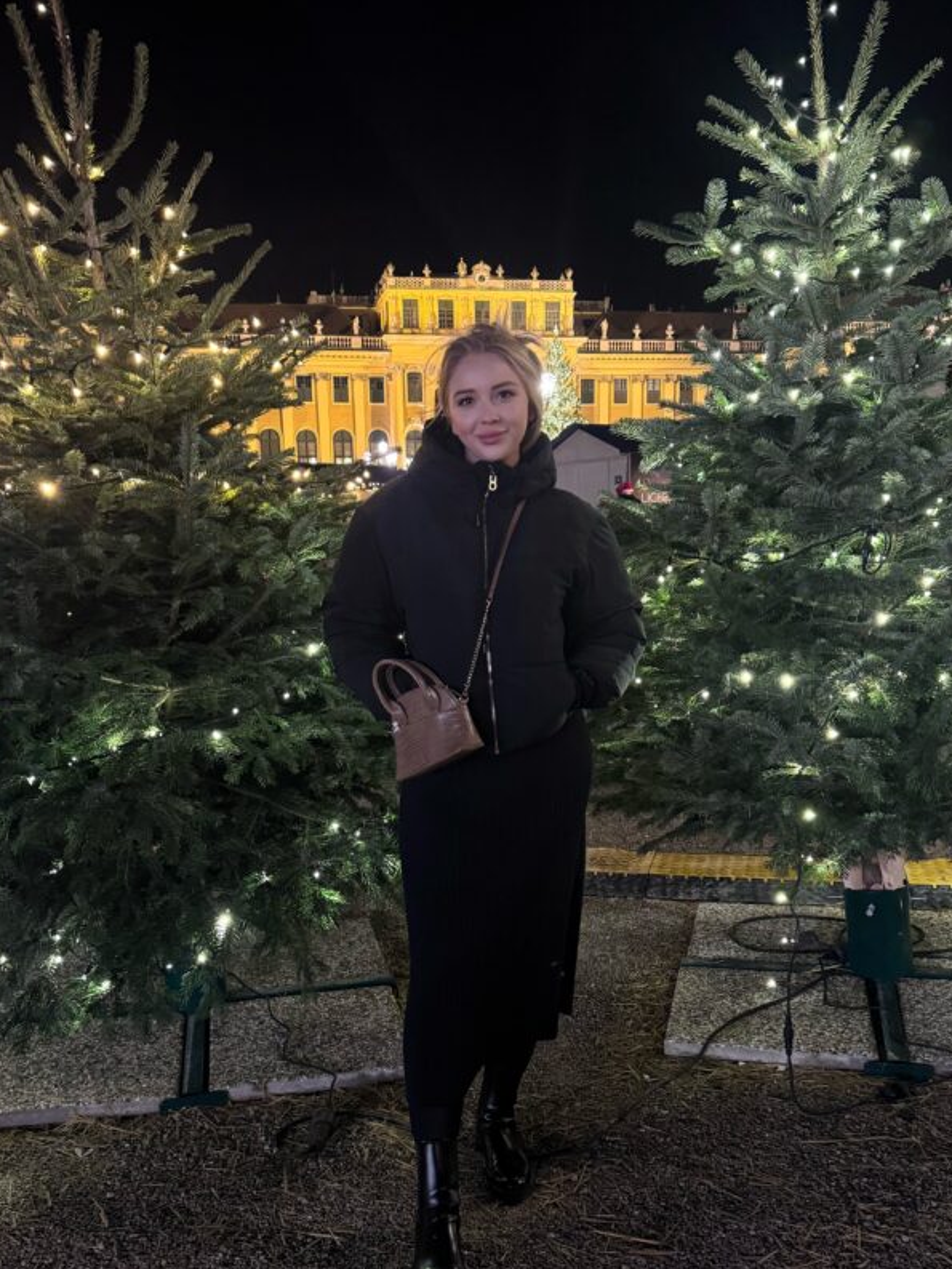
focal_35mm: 31
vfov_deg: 58.2
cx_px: 474
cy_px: 712
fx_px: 1136
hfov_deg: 45.5
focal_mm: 6.76
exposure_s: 1/50
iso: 400
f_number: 1.78
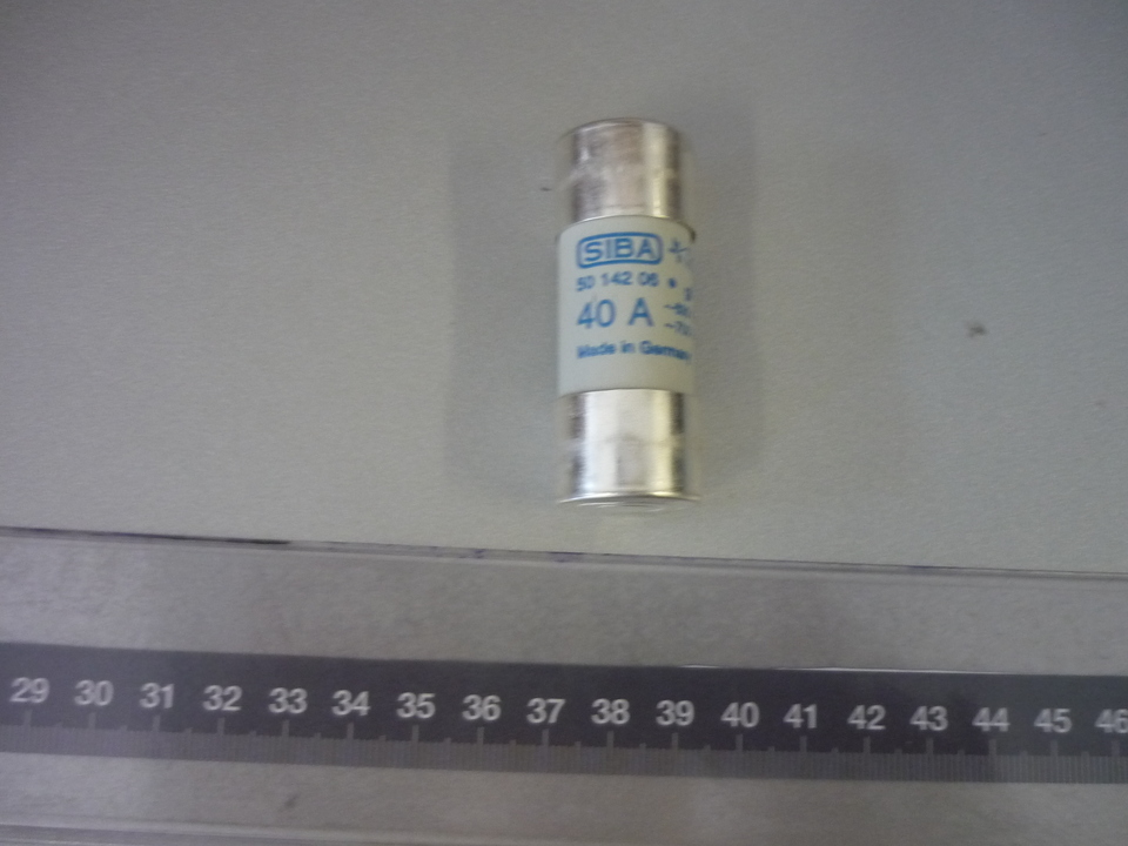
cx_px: 564
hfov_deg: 55.4
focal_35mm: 33
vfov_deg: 42.9
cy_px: 423
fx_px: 1075
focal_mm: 5.5
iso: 320
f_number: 2.8
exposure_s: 1/30
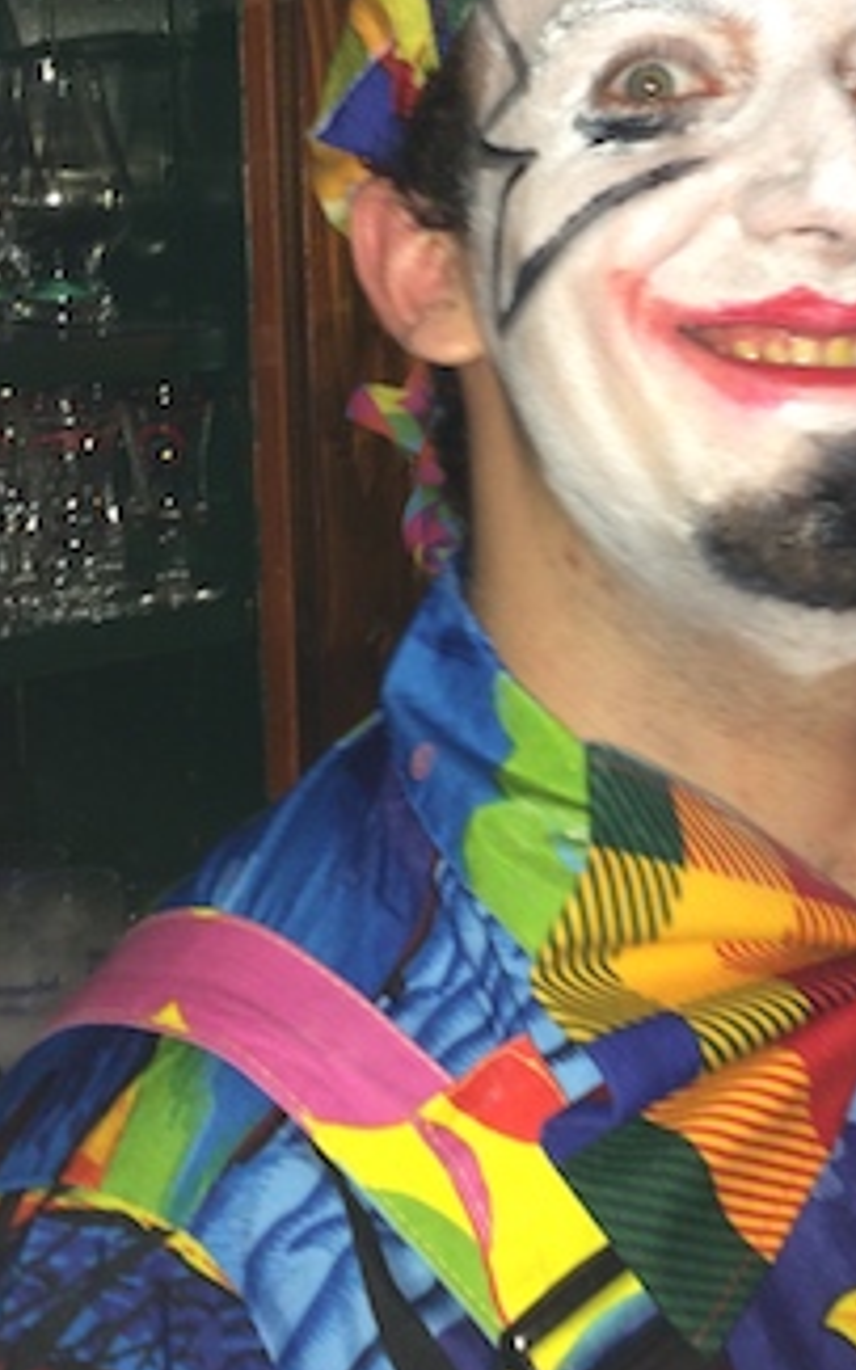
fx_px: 2353
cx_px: 843
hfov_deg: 20.0
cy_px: 390
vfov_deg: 32.0
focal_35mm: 63
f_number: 2.2
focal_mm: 4.15
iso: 50
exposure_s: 1/16
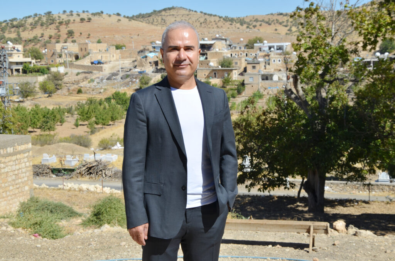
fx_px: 690
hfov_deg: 32.0
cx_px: 198
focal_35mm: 63
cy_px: 130
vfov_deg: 21.5
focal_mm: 42
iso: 100
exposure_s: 1/320
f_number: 9
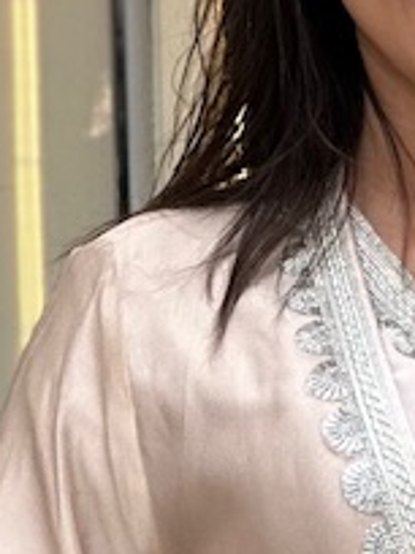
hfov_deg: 3.1
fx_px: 7721
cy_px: 1149
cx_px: 575
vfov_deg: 4.1
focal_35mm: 483
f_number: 2.8
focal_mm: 9
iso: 20
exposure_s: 1/100
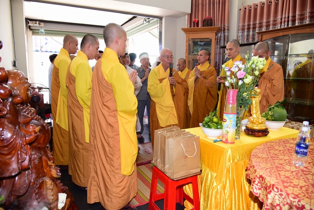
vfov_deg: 53.2
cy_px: 105
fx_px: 209
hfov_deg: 73.7
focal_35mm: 24
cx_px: 157
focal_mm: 24
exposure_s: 1/80
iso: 800
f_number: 4.5
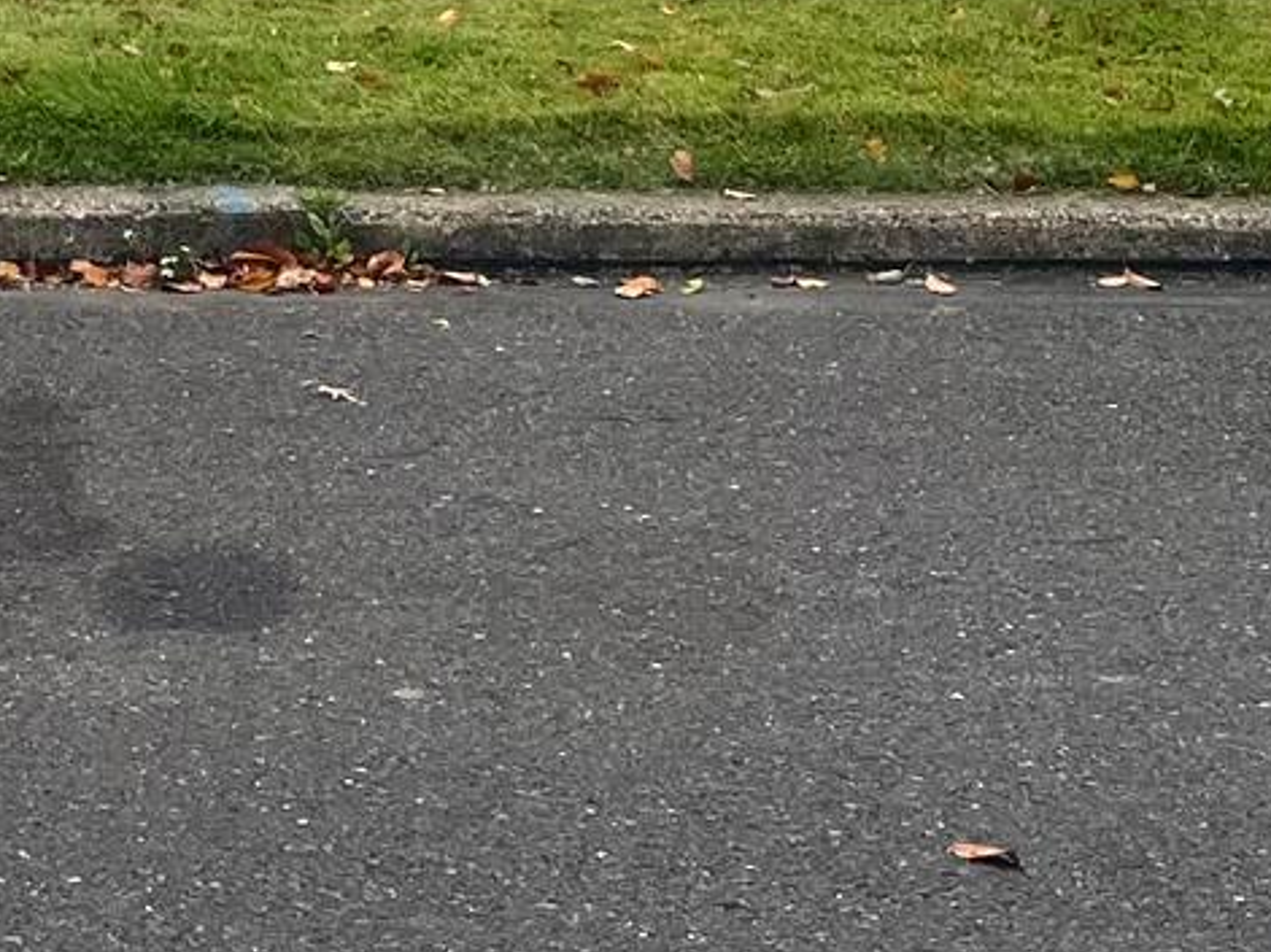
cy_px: -1065
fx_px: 4148
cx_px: -631
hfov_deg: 16.0
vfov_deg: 11.5
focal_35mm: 113
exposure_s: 1/3215
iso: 50
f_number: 1.6
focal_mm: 5.1
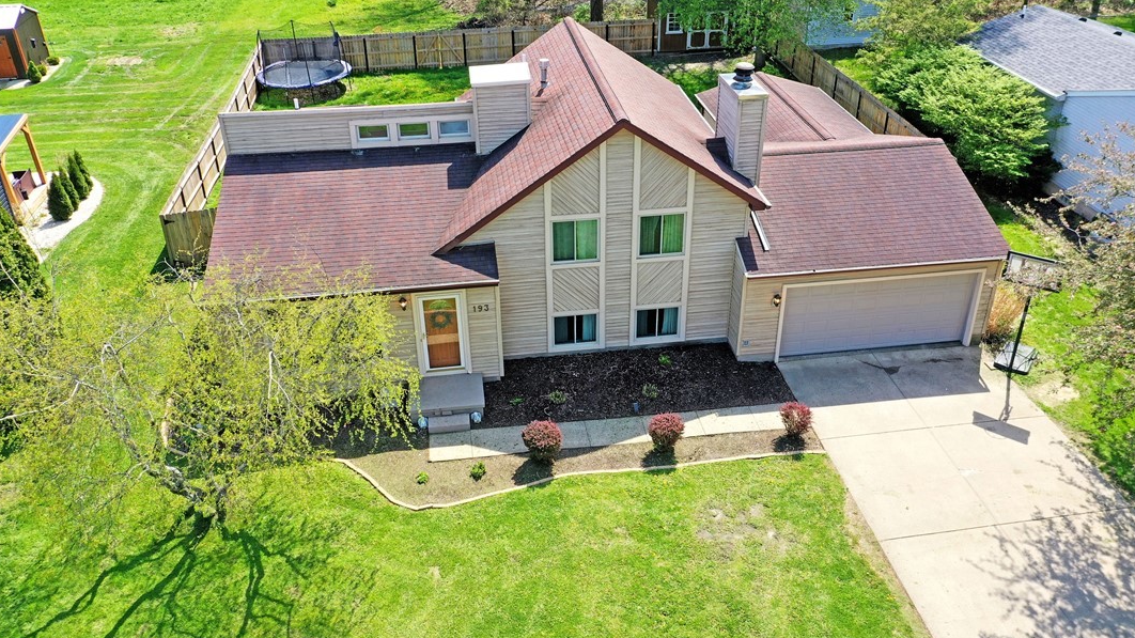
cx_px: 565
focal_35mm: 30
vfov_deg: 38.9
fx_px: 903
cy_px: 280
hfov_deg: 64.3
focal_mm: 10.26
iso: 100
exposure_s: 1/240
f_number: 5
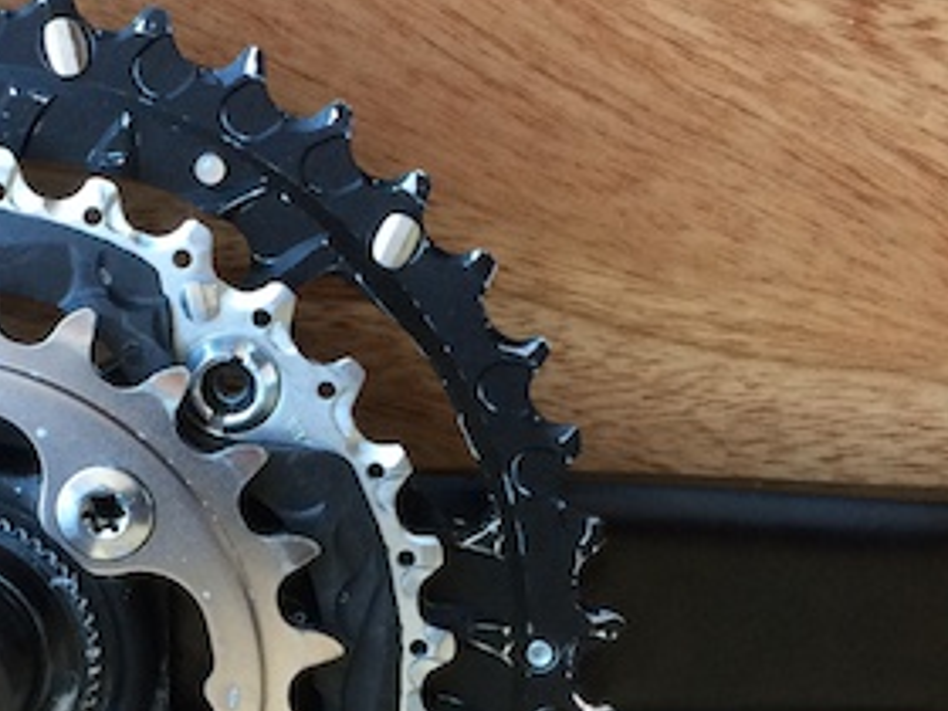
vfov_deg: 17.7
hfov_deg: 23.4
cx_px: 301
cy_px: 518
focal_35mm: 83
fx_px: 2273
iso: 64
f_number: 2.2
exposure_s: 1/30
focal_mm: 4.15
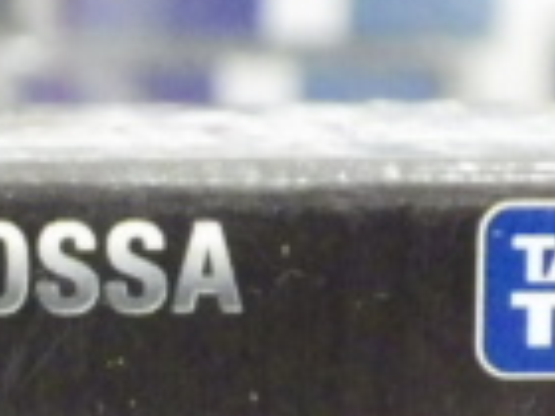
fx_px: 4313
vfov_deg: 5.5
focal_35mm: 269
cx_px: -250
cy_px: 701
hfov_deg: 7.3
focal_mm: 10.7
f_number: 4
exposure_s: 1/25
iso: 1600
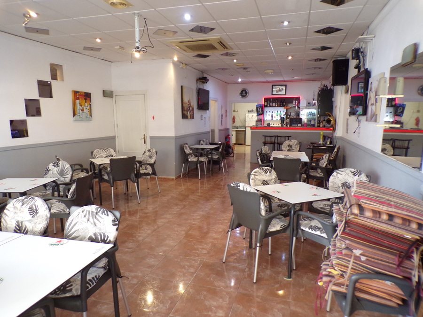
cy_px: 158
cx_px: 212
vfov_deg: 56.8
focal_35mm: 24
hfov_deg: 71.6
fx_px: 293
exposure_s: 1/17
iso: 235
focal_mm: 4.3
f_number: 3
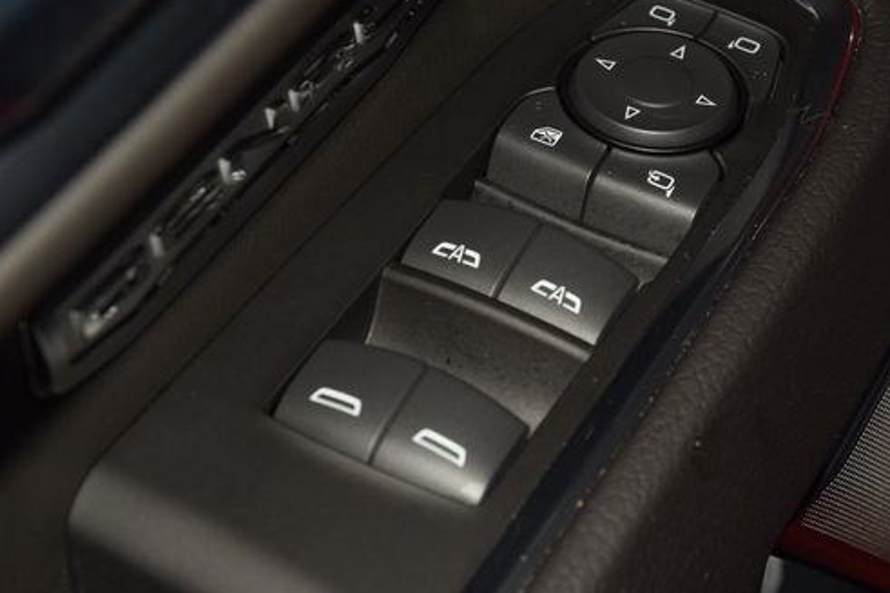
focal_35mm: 137
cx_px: 537
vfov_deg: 10.0
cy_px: 249
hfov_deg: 15.0
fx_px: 3386
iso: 100
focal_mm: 70
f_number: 8
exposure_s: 1/125
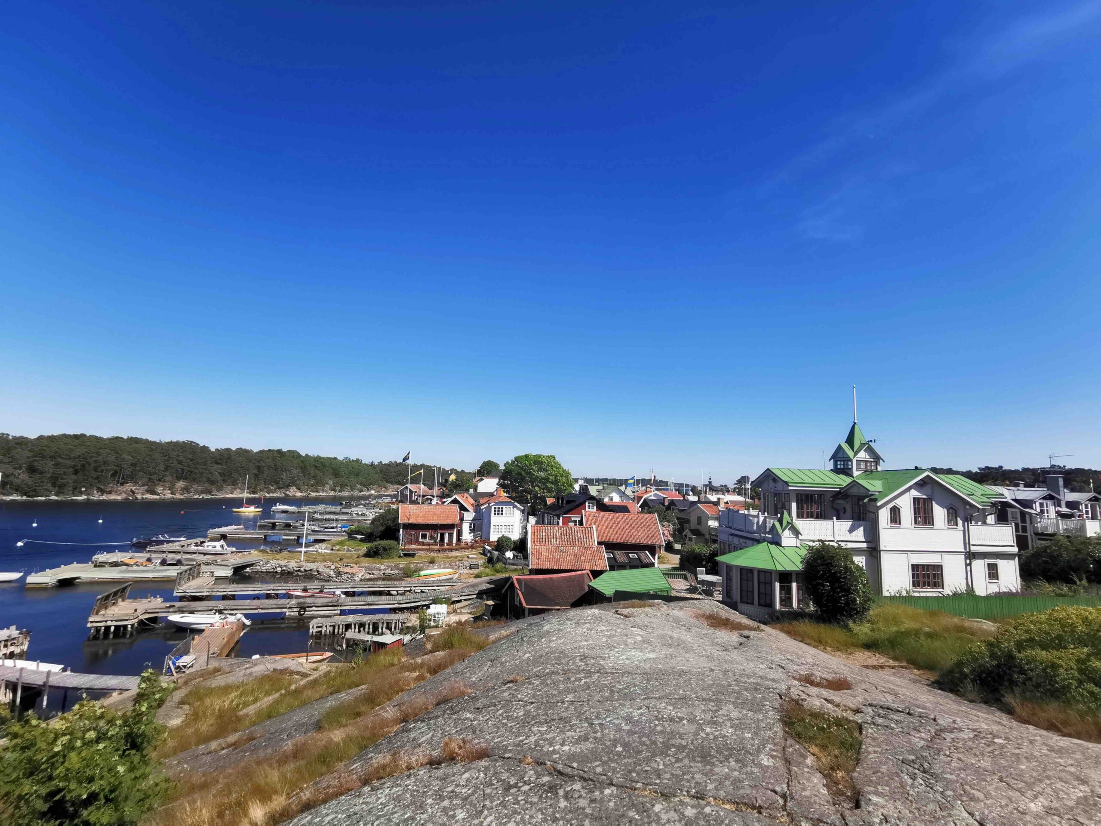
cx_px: 550
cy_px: 413
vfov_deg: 78.1
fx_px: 509
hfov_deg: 94.5
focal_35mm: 16
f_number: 2.2
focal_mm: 2.35
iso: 50
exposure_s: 1/1357
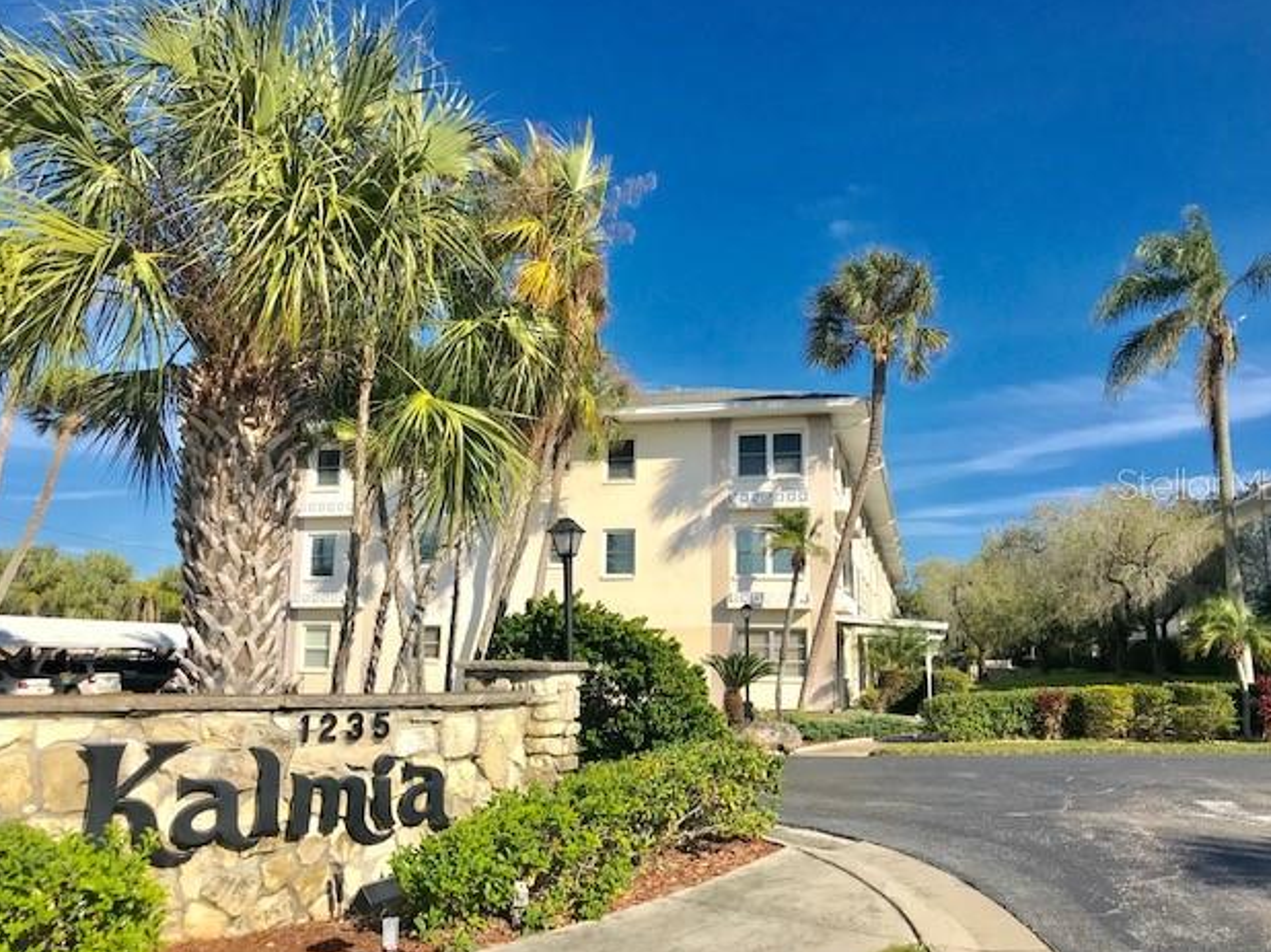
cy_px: 483
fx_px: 1064
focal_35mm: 29
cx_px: 652
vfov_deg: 48.2
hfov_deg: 61.7
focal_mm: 3.99
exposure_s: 1/3831
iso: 20
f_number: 1.8
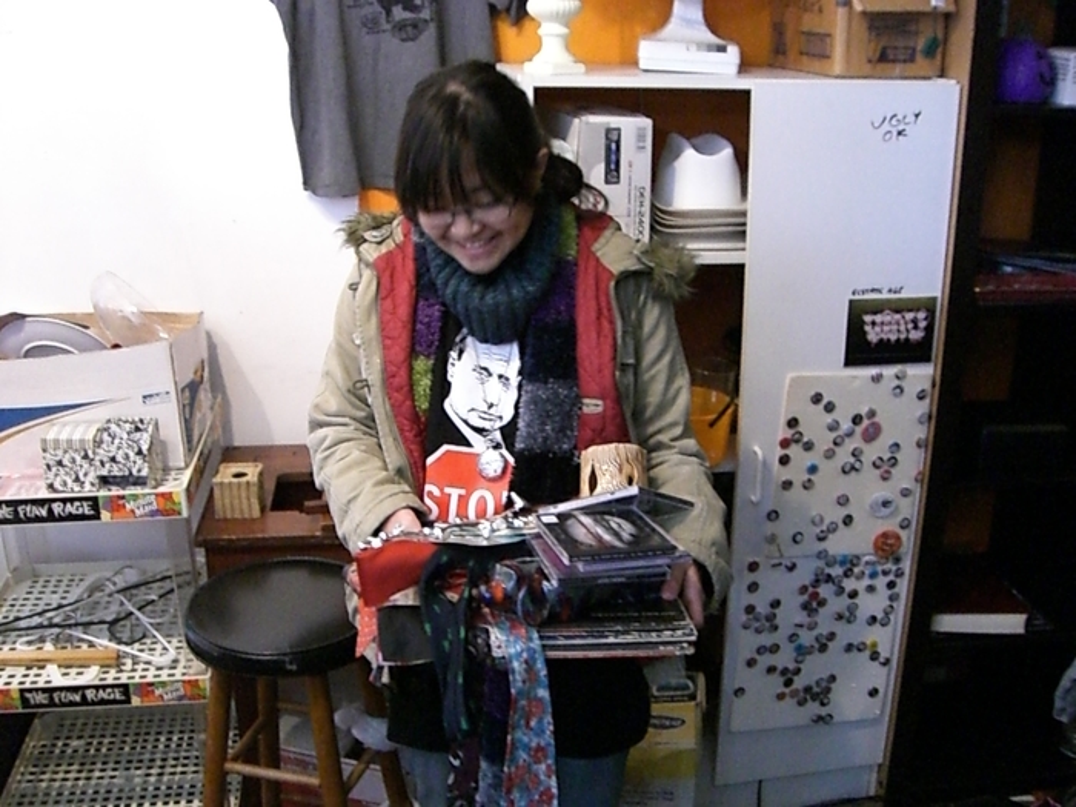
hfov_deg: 49.0
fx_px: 1181
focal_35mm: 38
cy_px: 404
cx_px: 538
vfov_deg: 37.7
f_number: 2.7
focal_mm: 6.2
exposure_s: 1/40
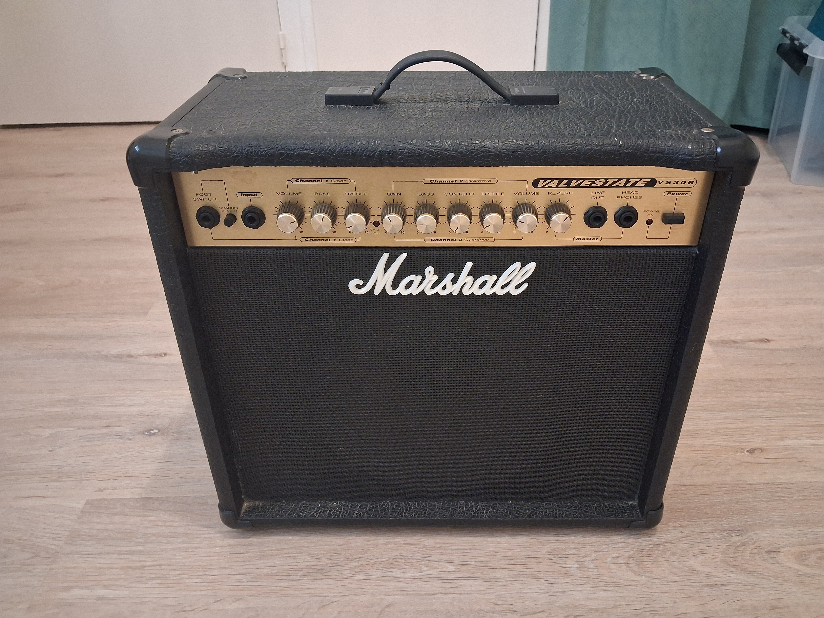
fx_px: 643
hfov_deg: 65.3
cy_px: 309
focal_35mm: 27
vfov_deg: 51.4
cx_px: 412
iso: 640
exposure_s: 1/24
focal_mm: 4
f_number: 1.8
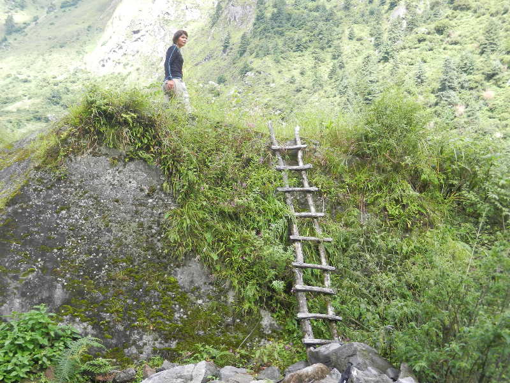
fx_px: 663
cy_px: 192
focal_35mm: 45
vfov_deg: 32.2
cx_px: 255
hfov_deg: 42.1
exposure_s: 1/160
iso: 160
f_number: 4.2
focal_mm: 8.2
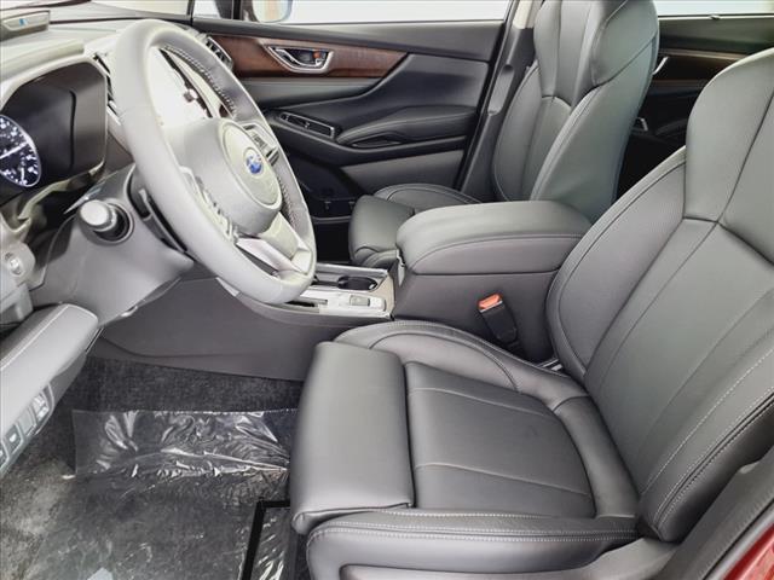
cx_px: 387
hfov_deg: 65.3
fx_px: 604
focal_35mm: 27
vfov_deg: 51.4
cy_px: 290
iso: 160
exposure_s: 1/30
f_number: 1.9
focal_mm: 3.58
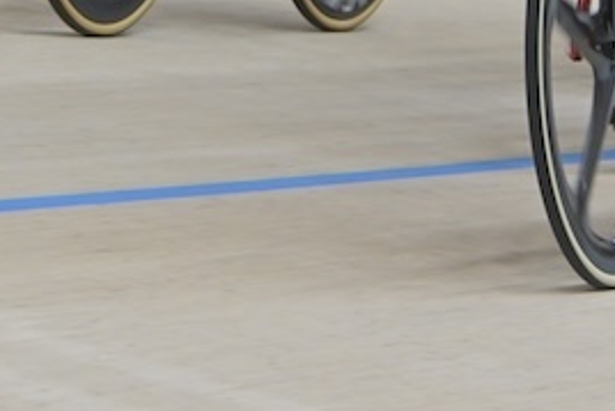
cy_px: -162
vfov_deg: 2.7
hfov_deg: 4.1
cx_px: 665
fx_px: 8666
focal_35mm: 507
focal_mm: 170
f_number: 8
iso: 3200
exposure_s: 1/400
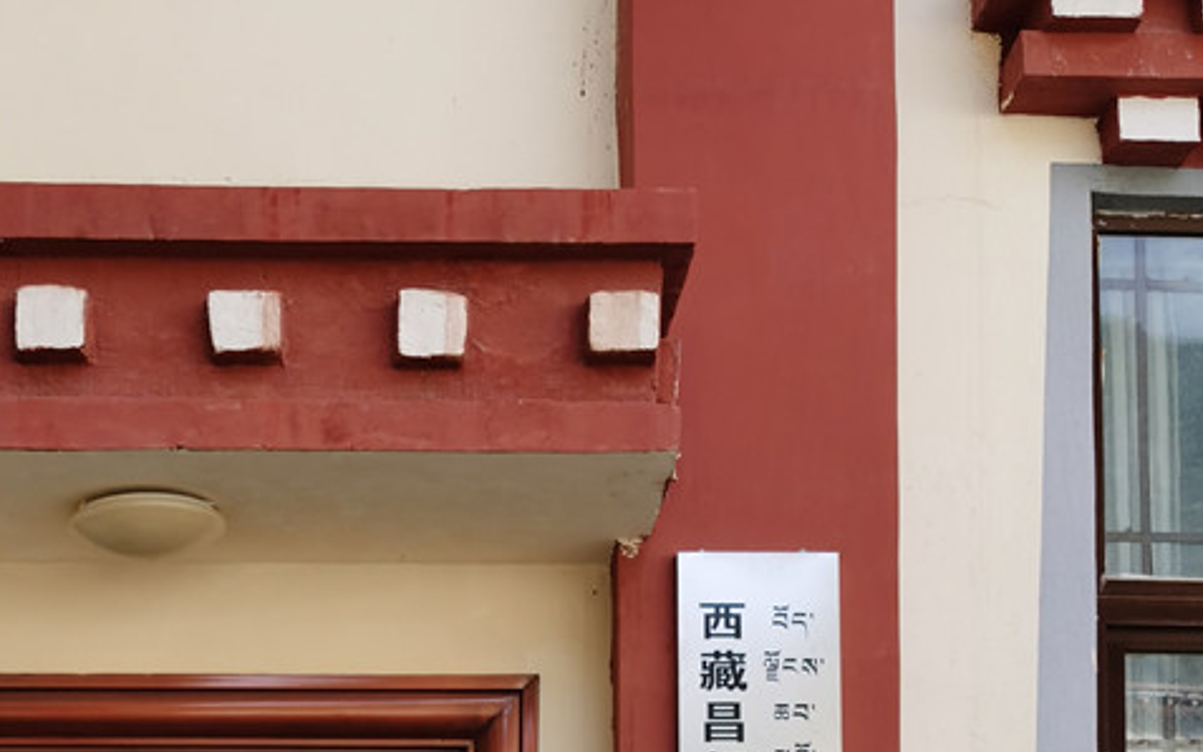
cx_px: 378
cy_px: 1052
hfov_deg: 33.6
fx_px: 1967
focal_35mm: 60
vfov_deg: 19.5
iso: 50
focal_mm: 5.56
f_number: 1.6
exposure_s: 1/550
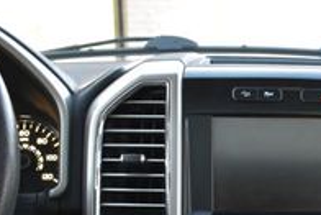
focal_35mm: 88
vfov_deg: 14.6
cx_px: 370
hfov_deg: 21.7
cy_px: 307
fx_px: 785
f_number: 4.5
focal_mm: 18
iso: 1600
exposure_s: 1/15
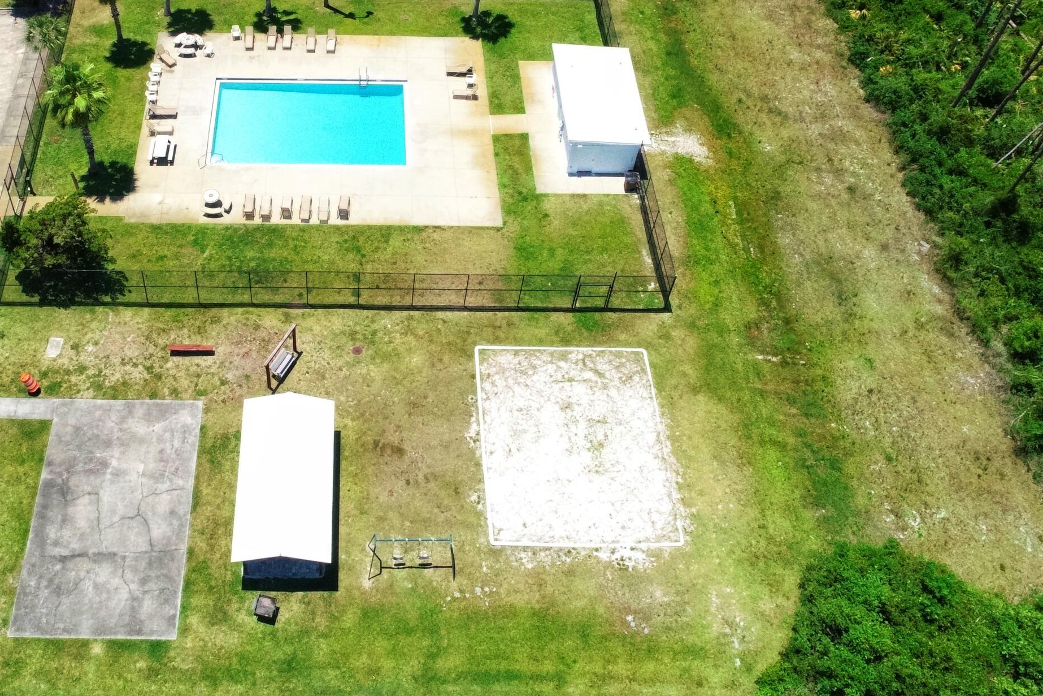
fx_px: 1130
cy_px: 149
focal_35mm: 39
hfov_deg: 48.7
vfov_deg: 33.3
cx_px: 347
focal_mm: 8.8
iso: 800
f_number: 8
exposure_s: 1/1250
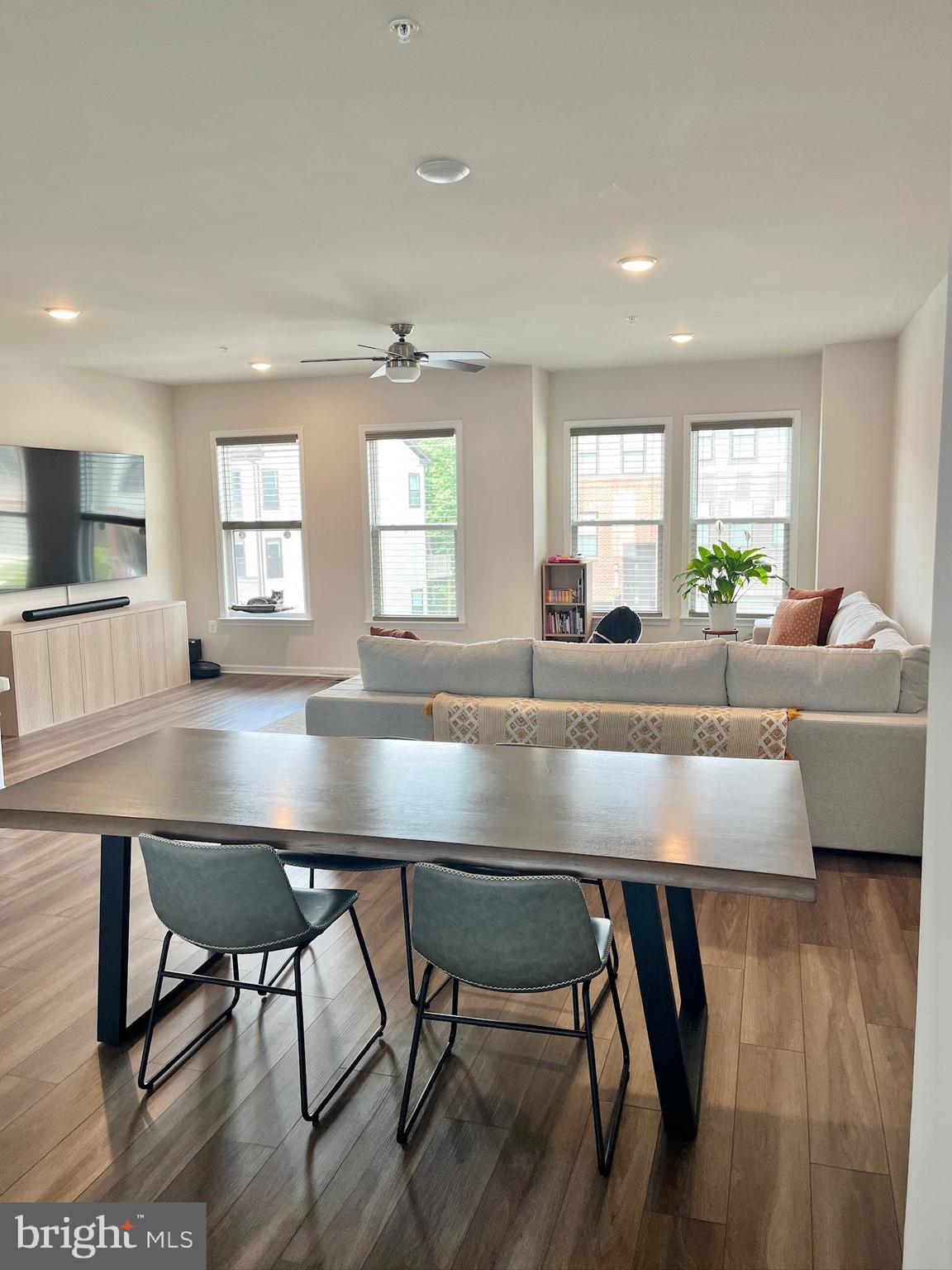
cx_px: 476
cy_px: 635
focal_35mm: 26
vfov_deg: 67.3
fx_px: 953
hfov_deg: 53.1
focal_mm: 5.1
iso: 100
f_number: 1.6
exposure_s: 1/120
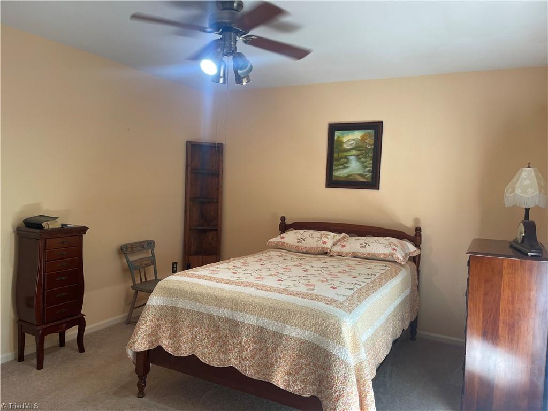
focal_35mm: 26
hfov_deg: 67.3
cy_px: 206
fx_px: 412
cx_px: 274
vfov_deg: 53.1
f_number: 1.6
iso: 80
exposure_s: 1/60
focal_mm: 5.1
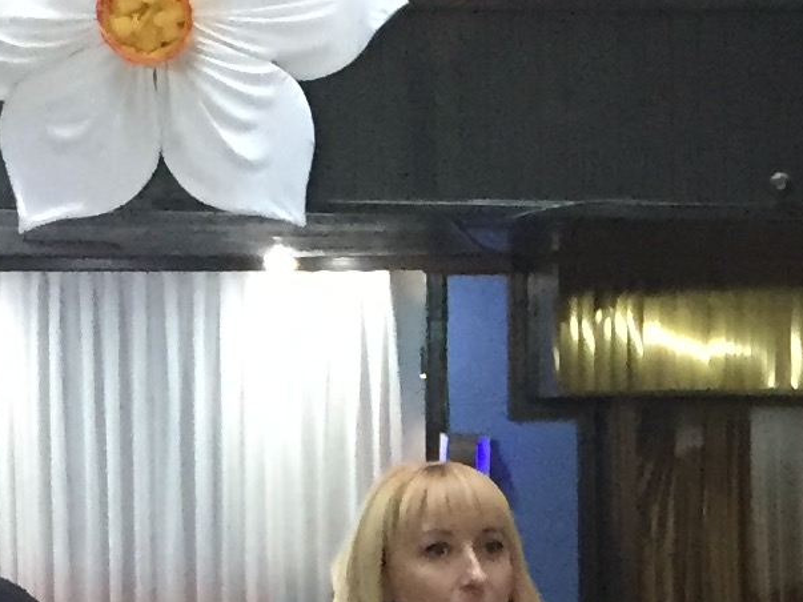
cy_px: 860
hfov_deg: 12.2
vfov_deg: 9.2
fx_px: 3641
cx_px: 1025
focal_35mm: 157
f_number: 2.2
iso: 250
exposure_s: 1/25
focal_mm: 4.15
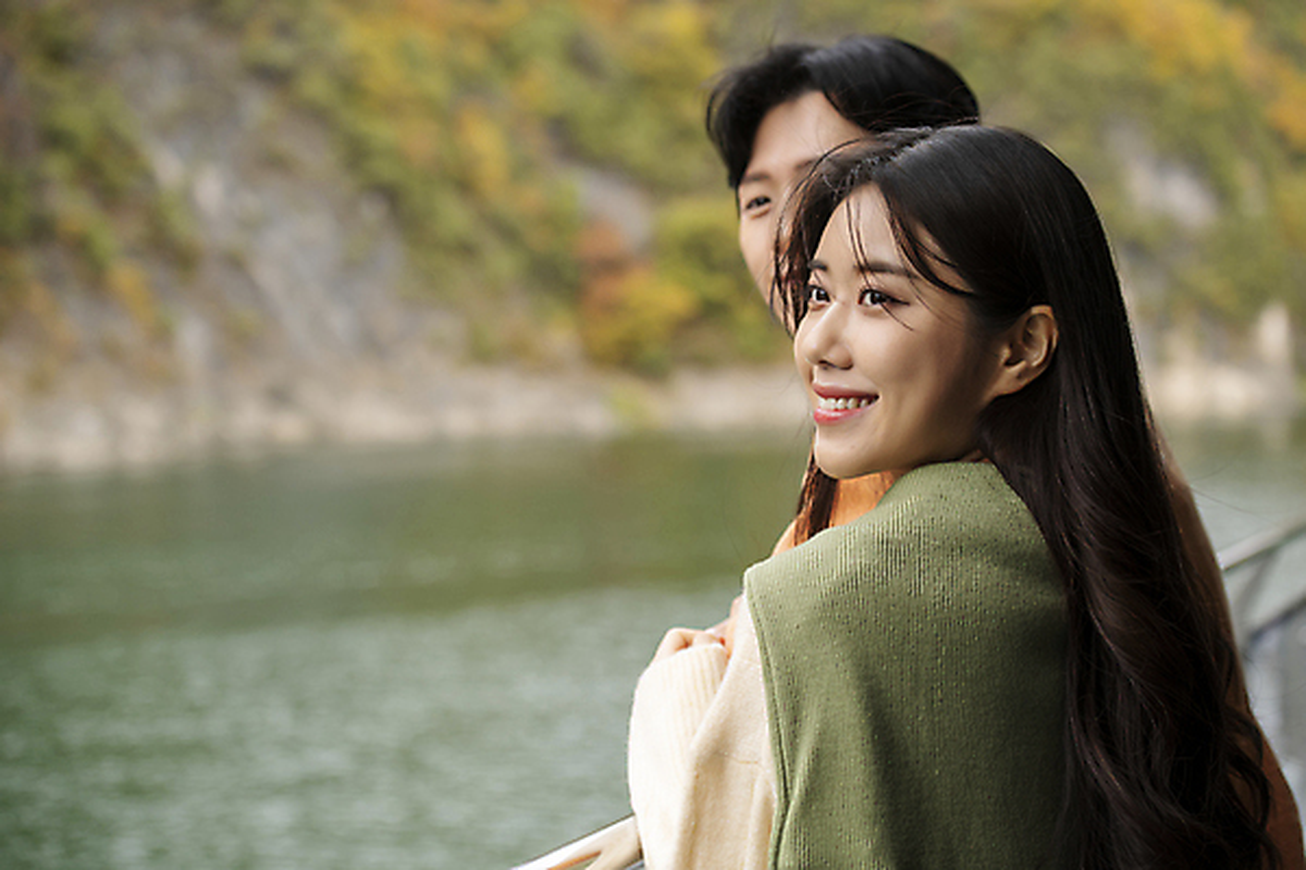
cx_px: 653
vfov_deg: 19.5
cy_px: 435
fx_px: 2539
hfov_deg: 28.8
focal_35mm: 70
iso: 200
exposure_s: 1/500
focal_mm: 70
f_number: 4
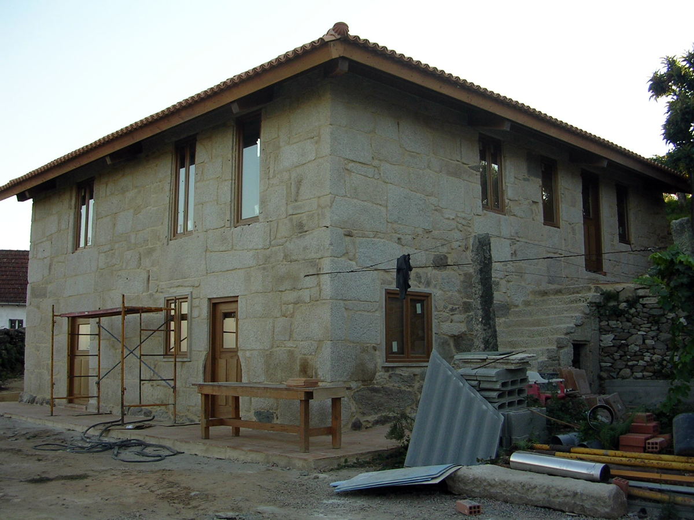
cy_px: 260
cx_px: 347
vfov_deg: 37.7
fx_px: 762
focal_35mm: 38
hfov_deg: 49.0
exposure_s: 1/286
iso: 50
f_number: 2.8
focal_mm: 5.8
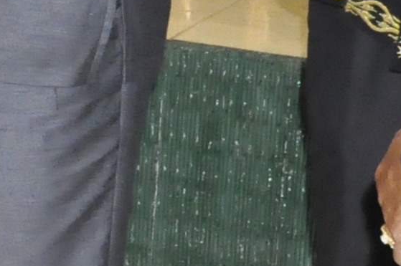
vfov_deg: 6.6
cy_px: -22
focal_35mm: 207
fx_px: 2302
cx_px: -865
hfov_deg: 8.2
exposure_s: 1/60
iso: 2500
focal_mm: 18
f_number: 5.6
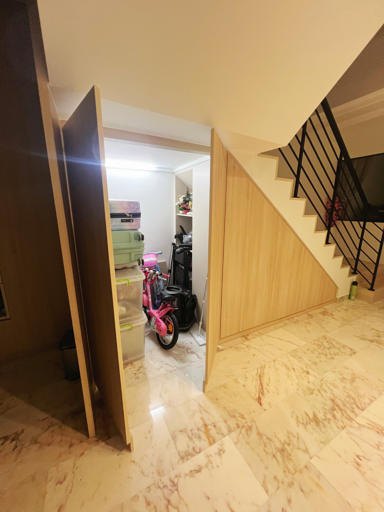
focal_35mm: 13
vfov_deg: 106.2
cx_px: 192
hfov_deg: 89.9
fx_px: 192
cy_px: 256
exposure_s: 1/50
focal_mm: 1.57
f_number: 1.8
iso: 200
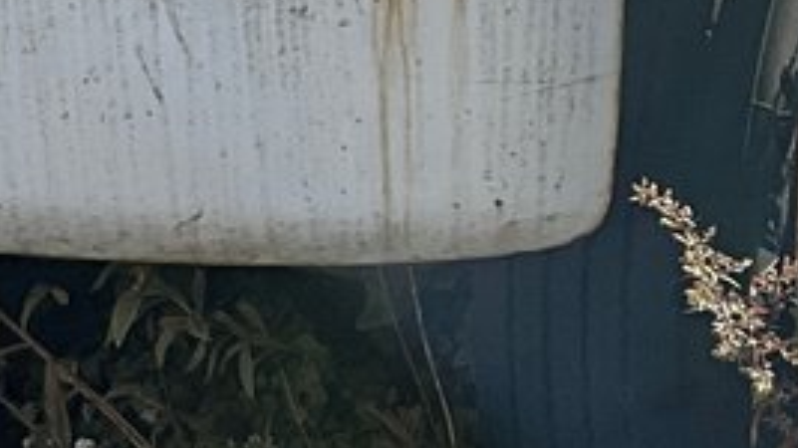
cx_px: 704
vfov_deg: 6.5
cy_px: -620
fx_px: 3786
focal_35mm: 179
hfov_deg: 12.0
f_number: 1.8
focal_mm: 3
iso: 25
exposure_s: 1/1626
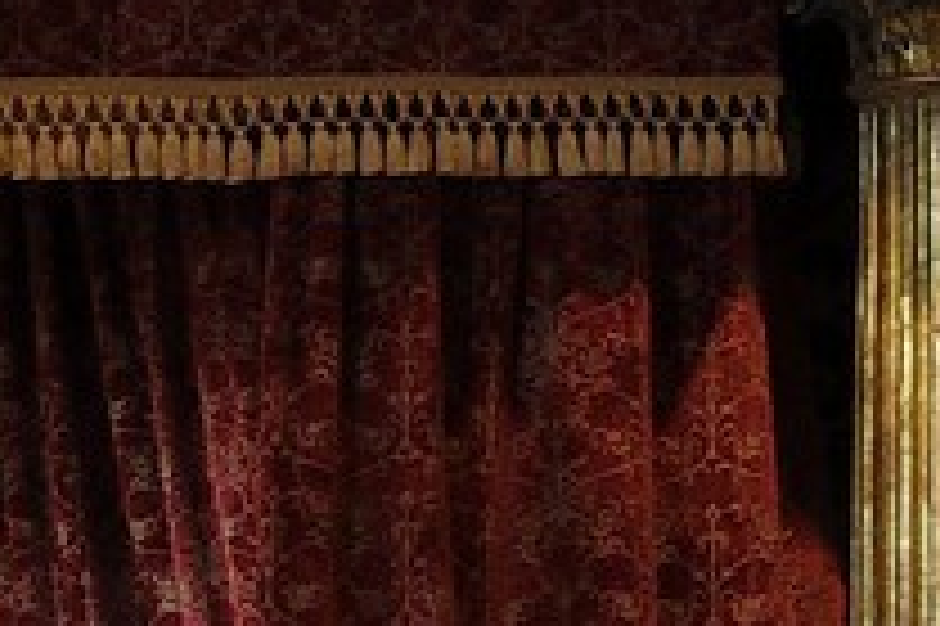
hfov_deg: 9.4
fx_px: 4200
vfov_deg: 8.4
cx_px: -2069
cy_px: 689
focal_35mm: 161
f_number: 10
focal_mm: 21
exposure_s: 1
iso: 200
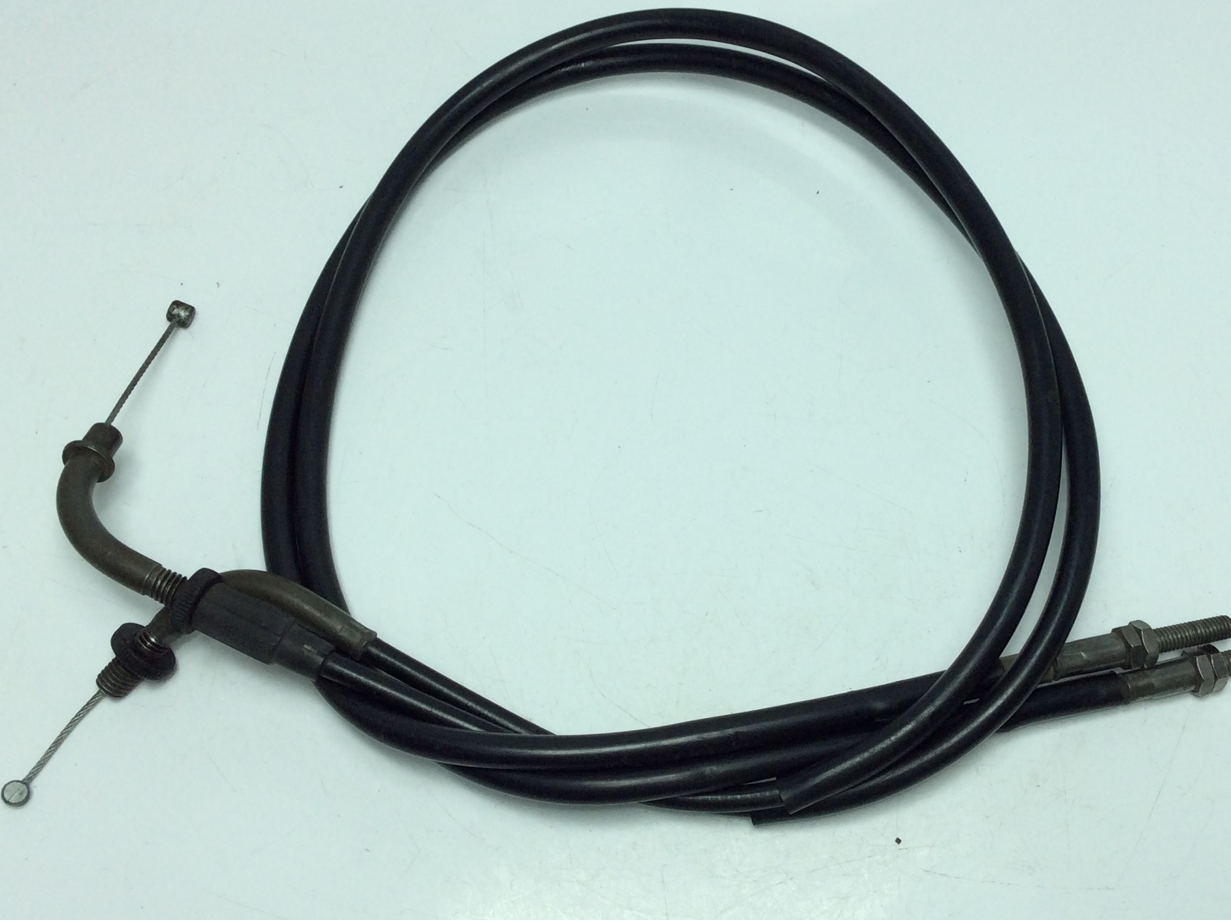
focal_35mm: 44
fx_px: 1562
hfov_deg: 42.9
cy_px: 458
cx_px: 702
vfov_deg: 32.8
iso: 32
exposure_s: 1/561
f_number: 2.4
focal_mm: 3.3
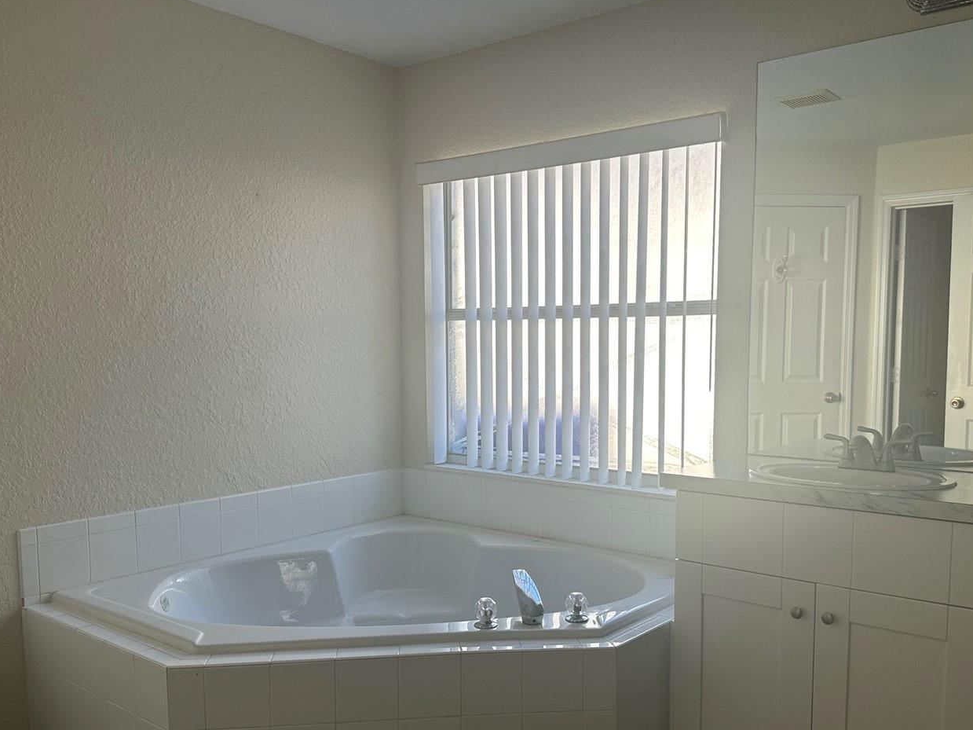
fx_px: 871
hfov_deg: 58.4
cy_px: 428
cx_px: 493
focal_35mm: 31
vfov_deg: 45.3
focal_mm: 6.86
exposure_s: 1/429
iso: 80
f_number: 1.78
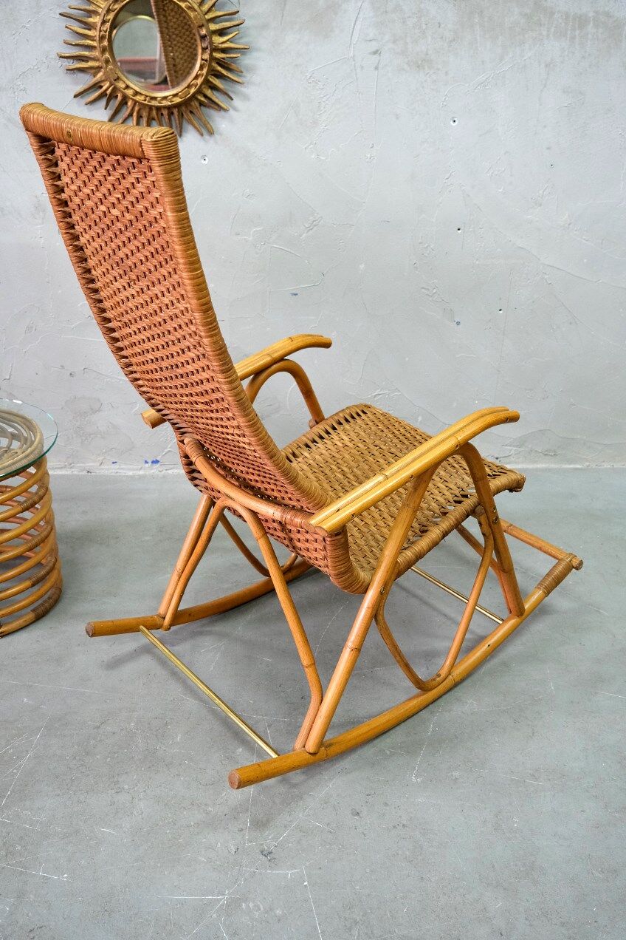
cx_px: 313
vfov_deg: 58.7
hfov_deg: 41.1
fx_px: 835
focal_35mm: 32
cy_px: 470
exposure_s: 1/30
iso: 2000
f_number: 4
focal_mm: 21.2
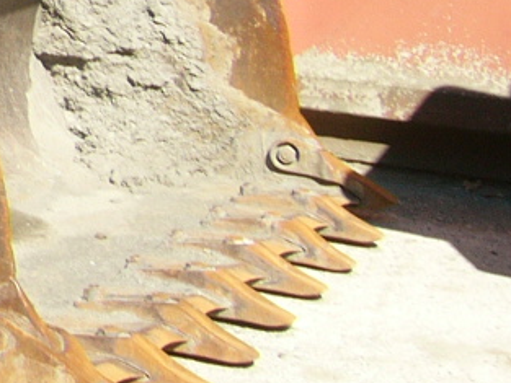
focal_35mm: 143
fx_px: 2112
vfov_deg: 9.9
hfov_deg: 12.3
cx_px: -503
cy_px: -259
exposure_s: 1/60
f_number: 8
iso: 50
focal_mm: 5.8
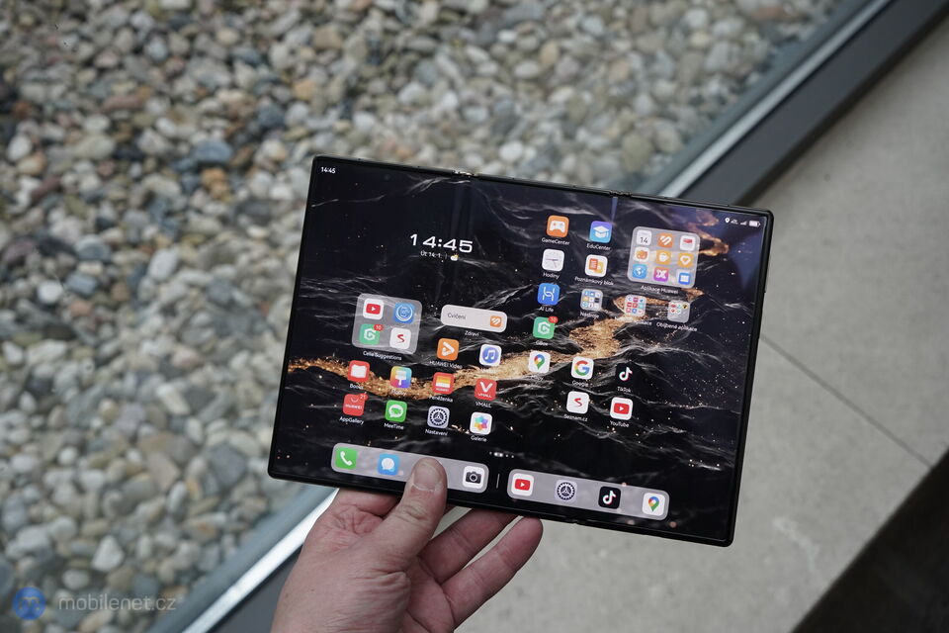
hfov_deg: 51.9
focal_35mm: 37
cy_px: 316
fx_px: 975
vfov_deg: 35.9
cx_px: 474
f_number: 6.3
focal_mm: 37
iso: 1600
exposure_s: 1/160
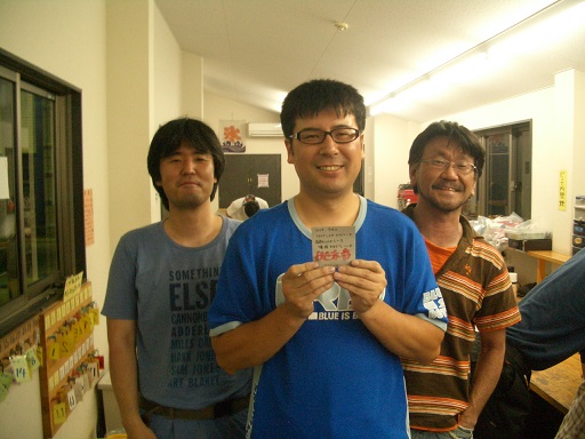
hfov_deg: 52.6
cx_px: 292
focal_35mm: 35
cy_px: 220
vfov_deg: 40.7
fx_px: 591
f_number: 2.6
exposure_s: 1/40
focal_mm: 5.8
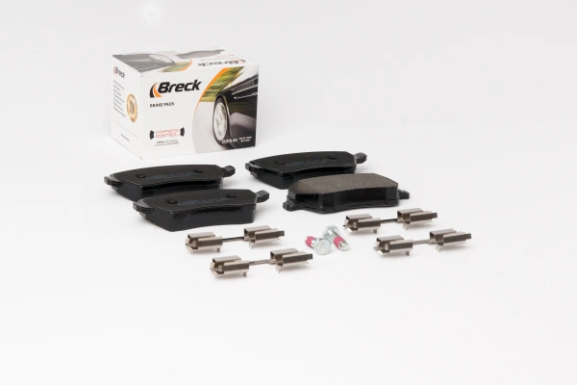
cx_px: 288
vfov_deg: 16.6
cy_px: 192
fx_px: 1322
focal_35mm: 82
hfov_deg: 24.6
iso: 100
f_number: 13
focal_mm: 55
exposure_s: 1/200
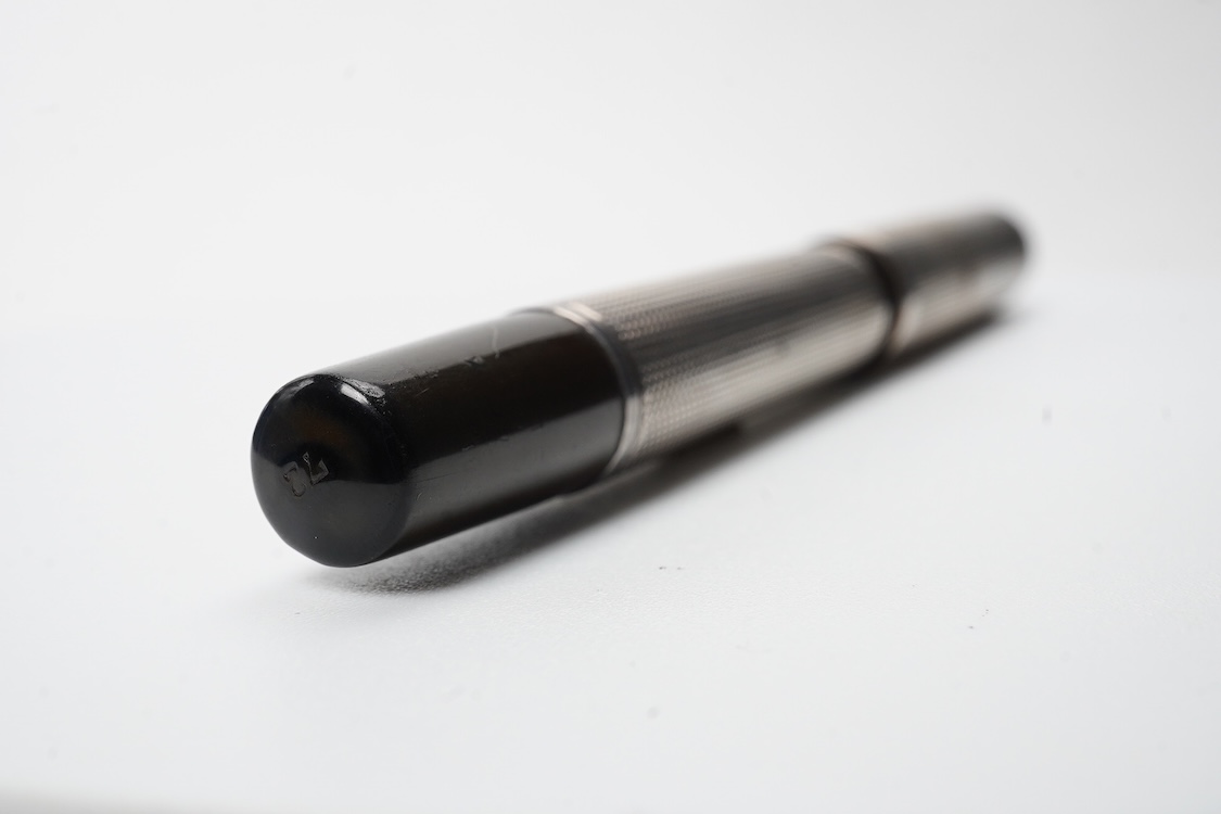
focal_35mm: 45
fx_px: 1526
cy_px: 407
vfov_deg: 29.9
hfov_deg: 43.6
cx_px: 610
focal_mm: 30
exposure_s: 1/100
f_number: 22
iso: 640
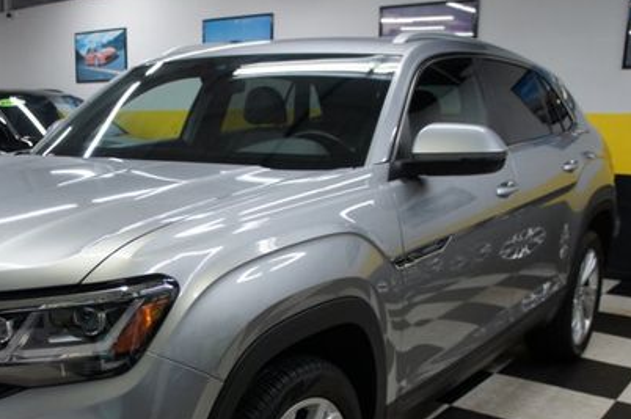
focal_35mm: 43
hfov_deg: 43.7
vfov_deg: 30.6
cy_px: 317
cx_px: 144
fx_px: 753
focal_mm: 18
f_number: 3.5
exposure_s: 1/30
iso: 200
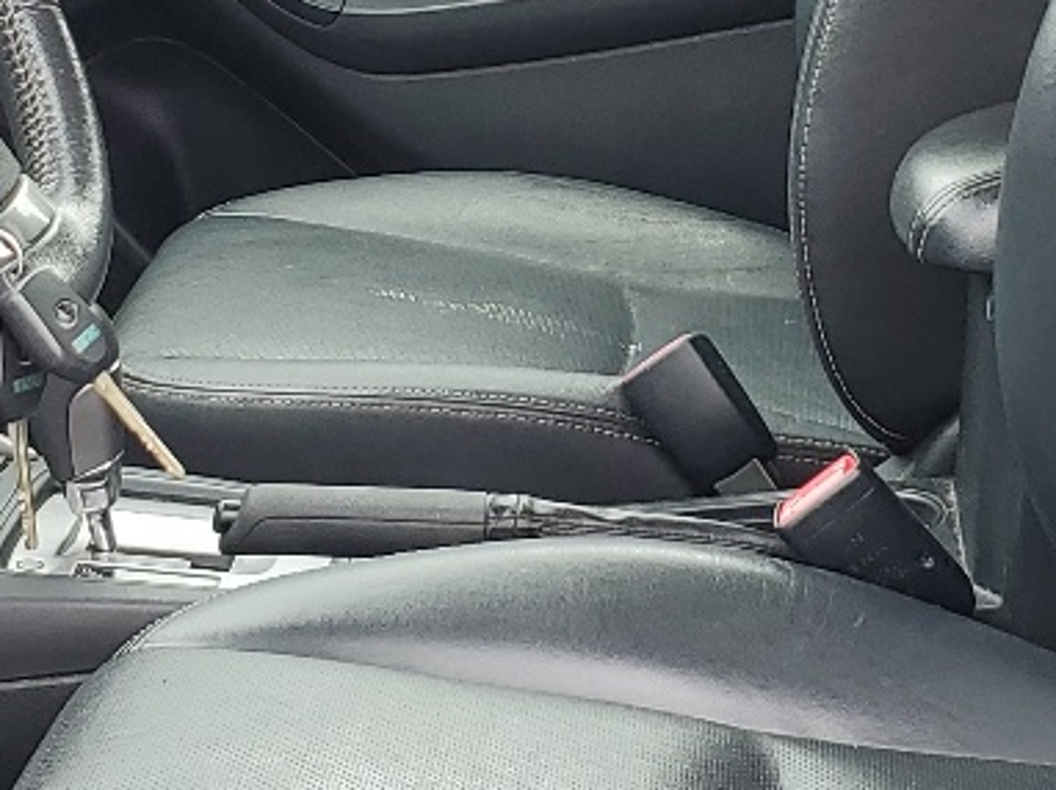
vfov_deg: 13.5
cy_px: 249
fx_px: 3323
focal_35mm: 109
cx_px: 603
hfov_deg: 18.0
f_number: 1.5
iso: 50
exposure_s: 1/256
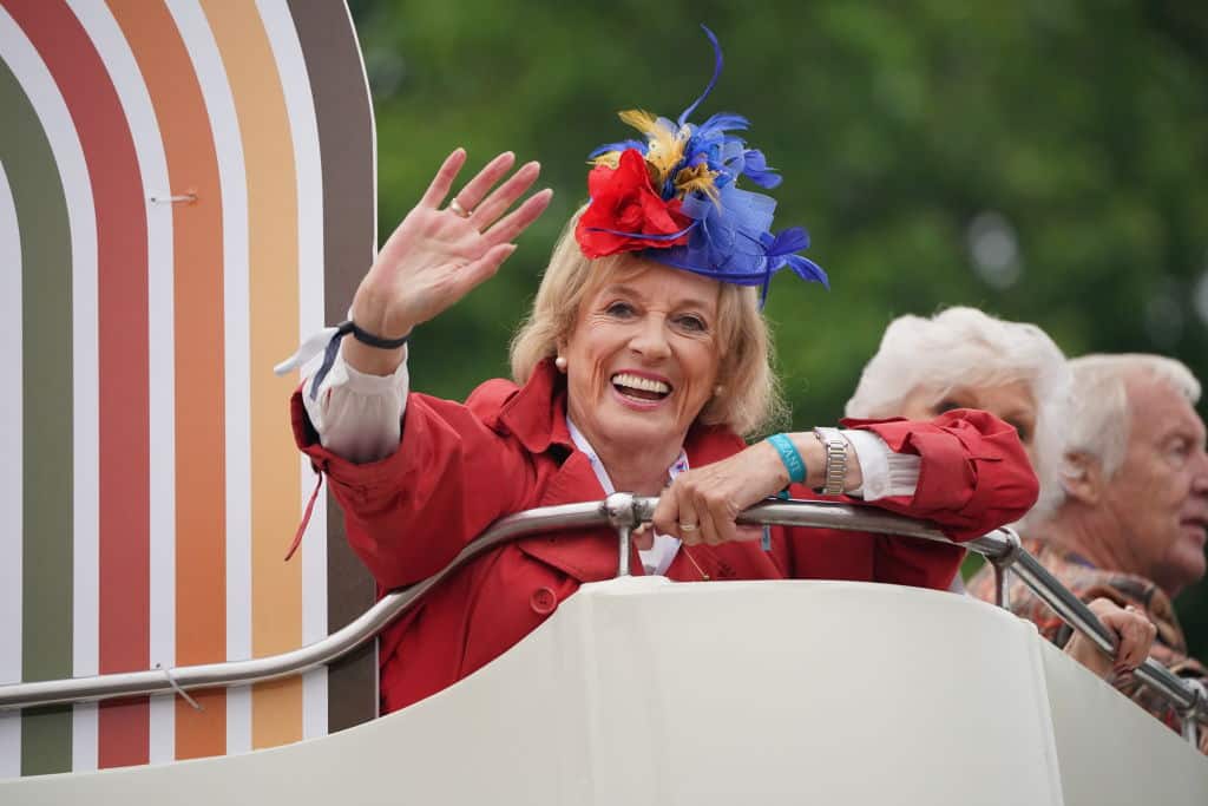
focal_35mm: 367
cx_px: 604
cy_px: 403
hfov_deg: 5.6
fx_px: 12316
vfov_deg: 3.7
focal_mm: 367
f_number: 5.6
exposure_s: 1/3200
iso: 3200
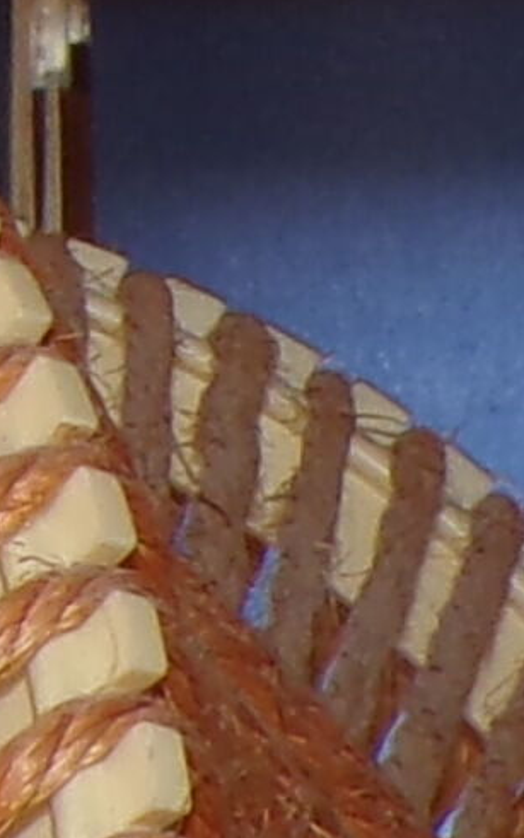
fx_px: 6099
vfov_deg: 7.8
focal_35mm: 267
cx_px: -1111
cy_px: 899
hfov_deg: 4.7
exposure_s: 1/34
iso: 84
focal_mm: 4.3
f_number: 4.4
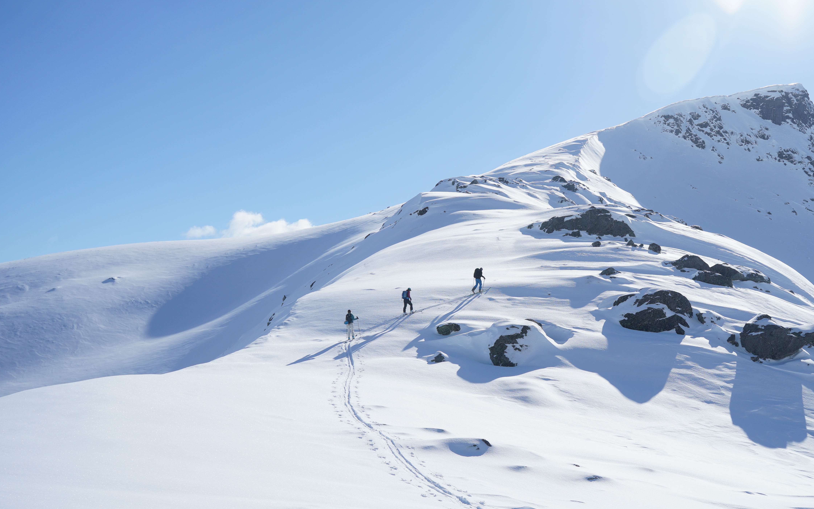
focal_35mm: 38
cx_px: 508
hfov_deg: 51.0
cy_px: 259
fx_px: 843
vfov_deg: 33.6
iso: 100
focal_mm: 28
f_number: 3.5
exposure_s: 1/1000
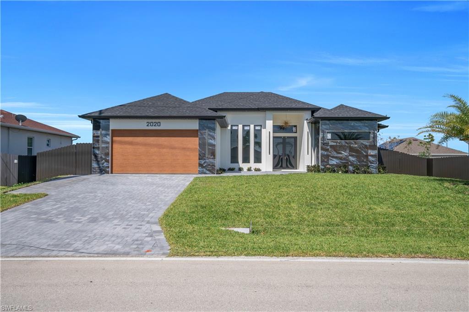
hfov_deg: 61.9
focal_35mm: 30
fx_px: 391
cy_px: 156
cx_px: 234
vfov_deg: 43.6
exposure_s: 1/500
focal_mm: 20
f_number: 8
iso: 100
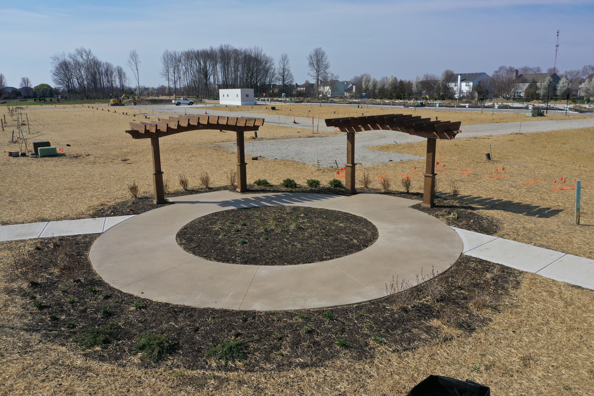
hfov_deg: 65.5
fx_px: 462
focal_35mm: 28
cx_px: 297
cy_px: 198
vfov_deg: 46.4
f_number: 6.3
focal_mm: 10.26
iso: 100
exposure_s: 1/640
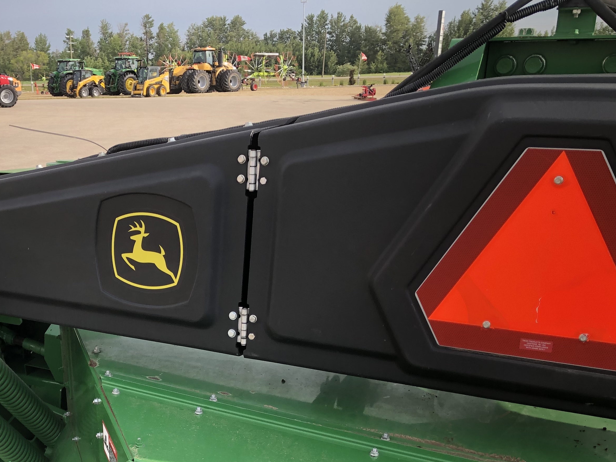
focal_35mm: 48
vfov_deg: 29.3
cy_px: 391
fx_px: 854
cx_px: 135
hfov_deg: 38.4
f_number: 1.8
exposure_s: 1/425
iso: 20
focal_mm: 3.99
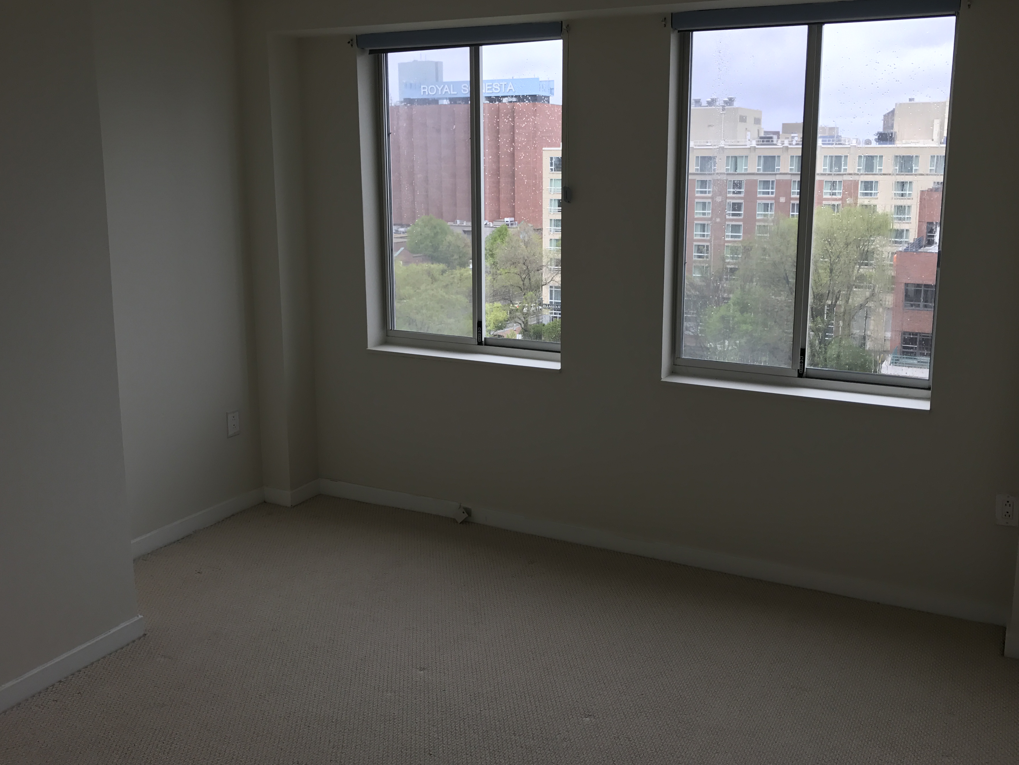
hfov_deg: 56.7
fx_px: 942
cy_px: 343
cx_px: 552
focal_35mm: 32
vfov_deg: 44.1
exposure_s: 1/213
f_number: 1.8
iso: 20
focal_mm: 3.99
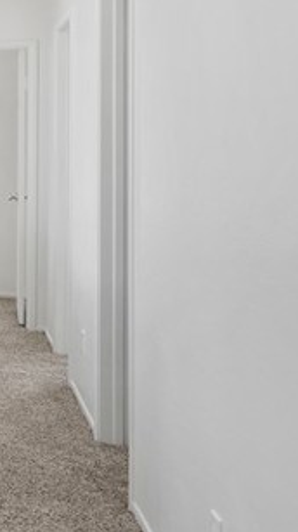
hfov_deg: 12.1
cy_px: 159
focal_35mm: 56
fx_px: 789
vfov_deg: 36.7
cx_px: -558
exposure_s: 1/15
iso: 400
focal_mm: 16
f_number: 7.1
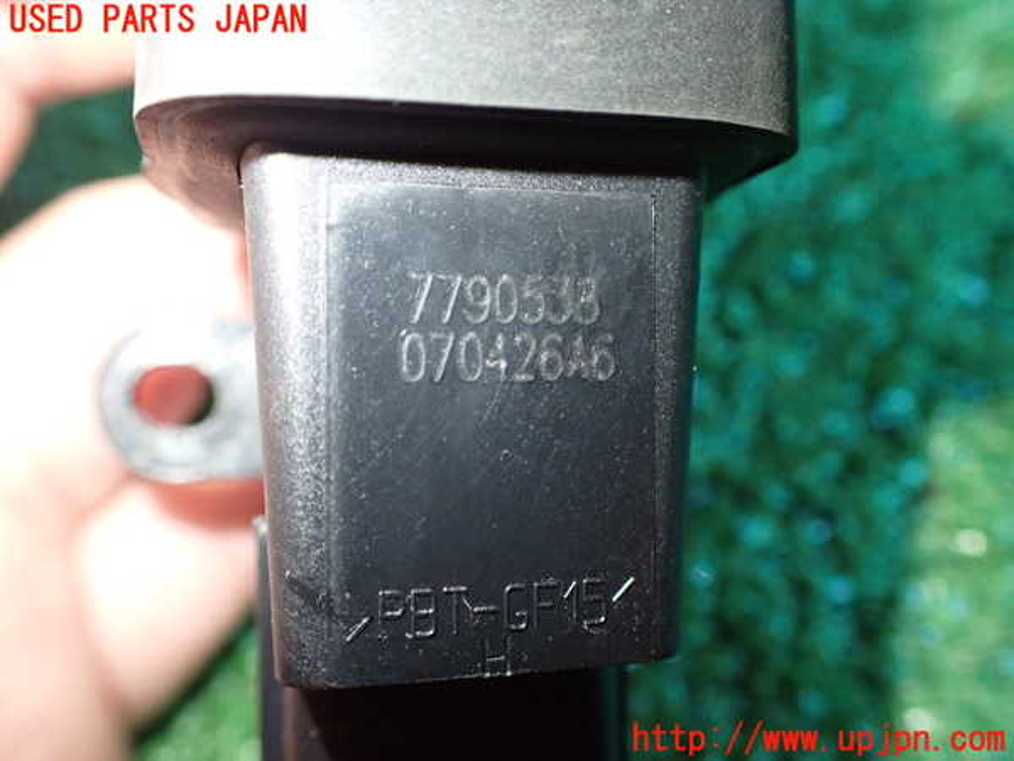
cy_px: 380
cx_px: 507
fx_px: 879
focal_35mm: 30
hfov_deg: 60.0
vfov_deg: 46.8
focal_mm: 5.4
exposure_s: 1/100
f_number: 2.3
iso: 800
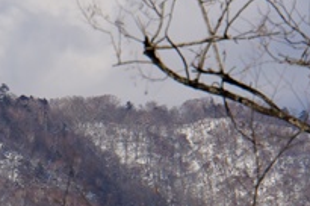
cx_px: 38
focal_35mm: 702
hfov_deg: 2.9
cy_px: 202
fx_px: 6035
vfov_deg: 2.0
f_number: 9
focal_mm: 200
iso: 100
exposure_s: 1/320
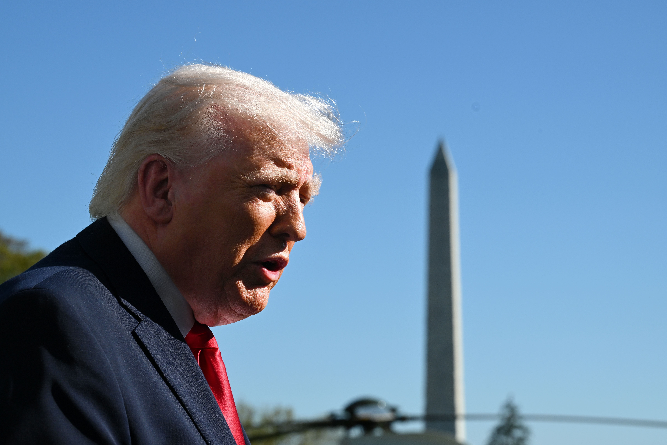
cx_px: 334
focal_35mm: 110
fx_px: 2038
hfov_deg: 18.6
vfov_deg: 12.5
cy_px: 222
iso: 400
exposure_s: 1/800
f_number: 11
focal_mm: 110
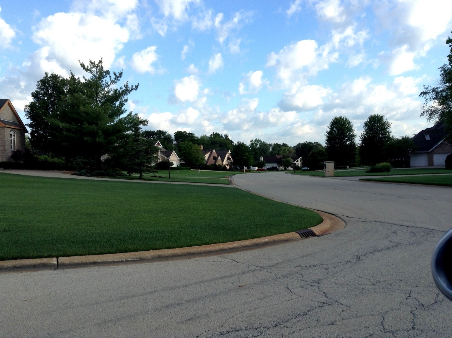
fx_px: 430
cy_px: 169
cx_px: 226
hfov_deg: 55.4
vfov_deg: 42.8
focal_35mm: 33
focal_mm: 3.3
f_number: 2.4
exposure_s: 1/483
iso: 32
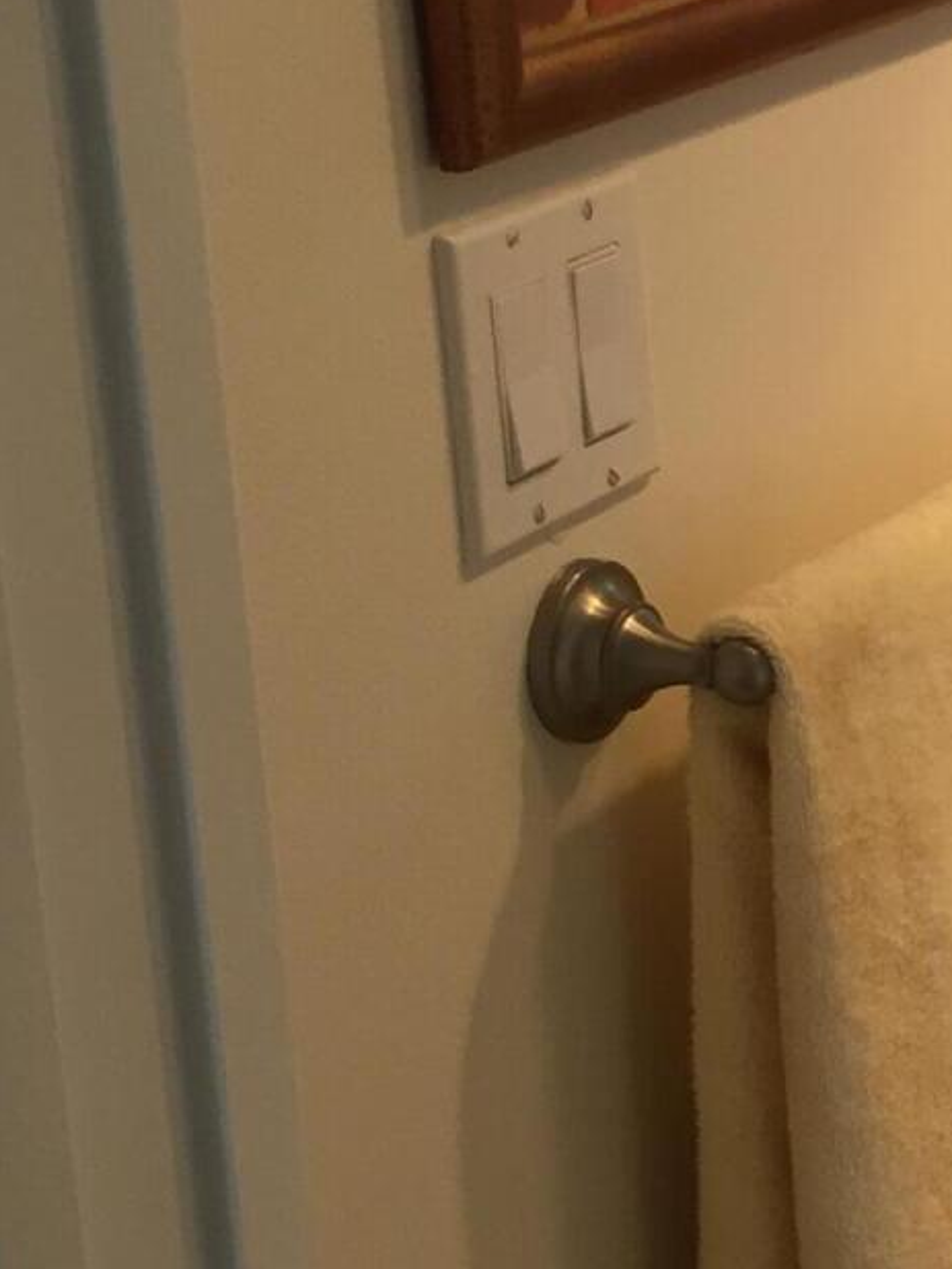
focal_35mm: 94
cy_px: 434
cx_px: 1472
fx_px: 3446
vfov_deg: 20.8
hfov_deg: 14.5
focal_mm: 4.15
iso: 32
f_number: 2.2
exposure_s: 1/40
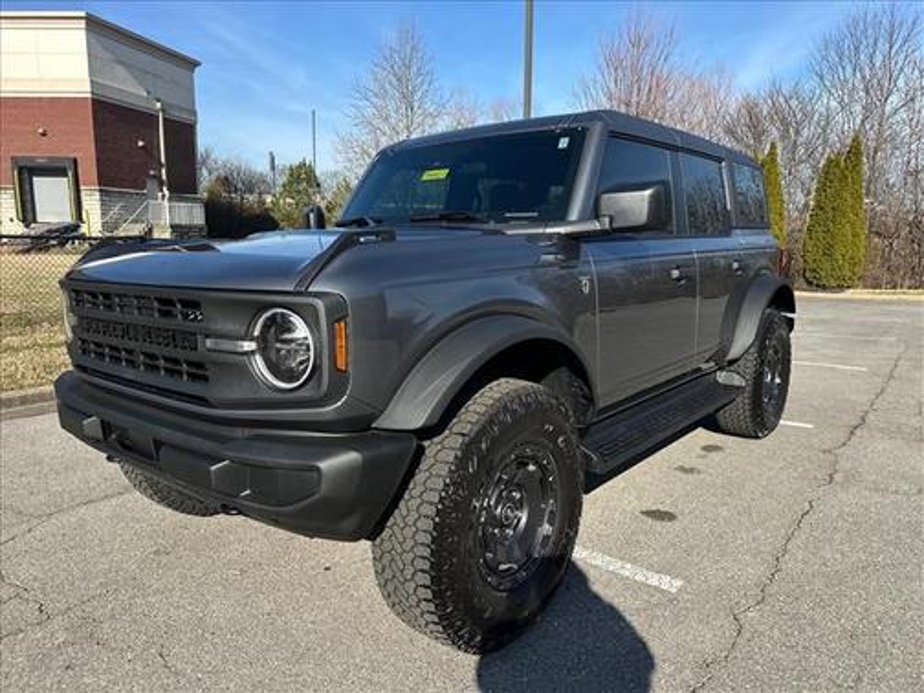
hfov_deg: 71.6
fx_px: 641
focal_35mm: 24
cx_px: 462
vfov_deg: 56.8
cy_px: 346
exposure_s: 1/4545
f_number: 1.78
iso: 80
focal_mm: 6.86
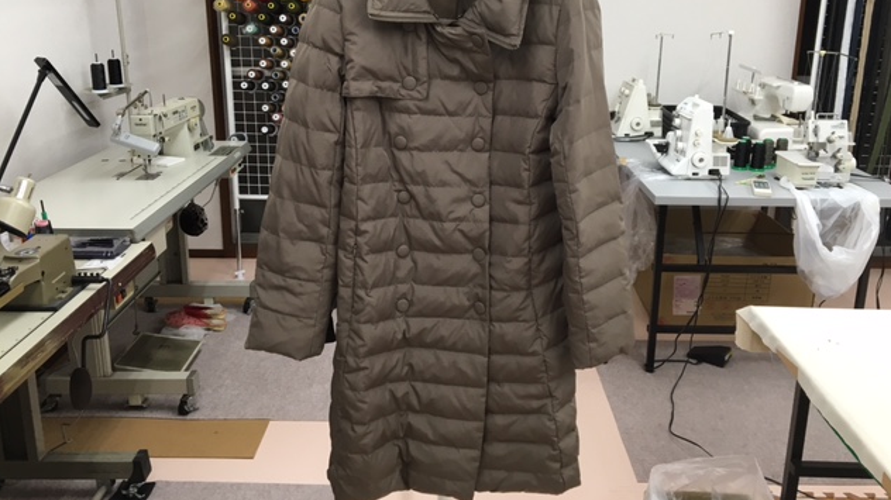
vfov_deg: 36.3
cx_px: 450
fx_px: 756
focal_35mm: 32
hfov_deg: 61.0
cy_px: 172
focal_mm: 4.15
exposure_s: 1/30
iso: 32
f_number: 2.2
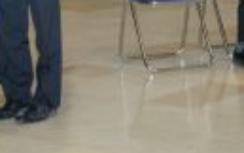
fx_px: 1258
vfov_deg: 6.9
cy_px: -69
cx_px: 51
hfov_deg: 11.0
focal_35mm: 189
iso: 800
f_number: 8
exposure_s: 1/60
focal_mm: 40
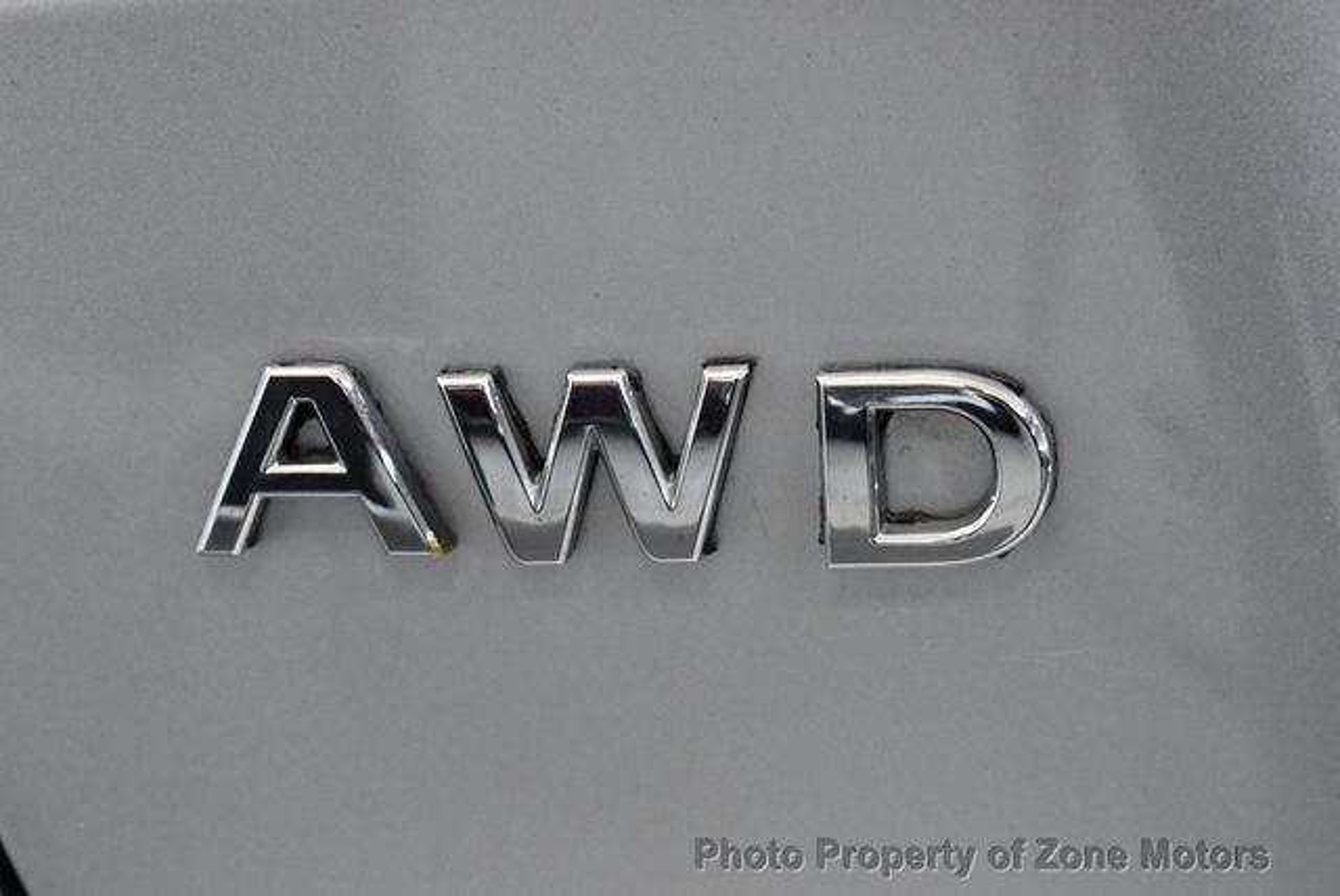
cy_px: 448
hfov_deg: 18.6
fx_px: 4098
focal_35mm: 110
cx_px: 670
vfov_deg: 12.5
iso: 2500
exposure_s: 1/125
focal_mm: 55
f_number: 5.6
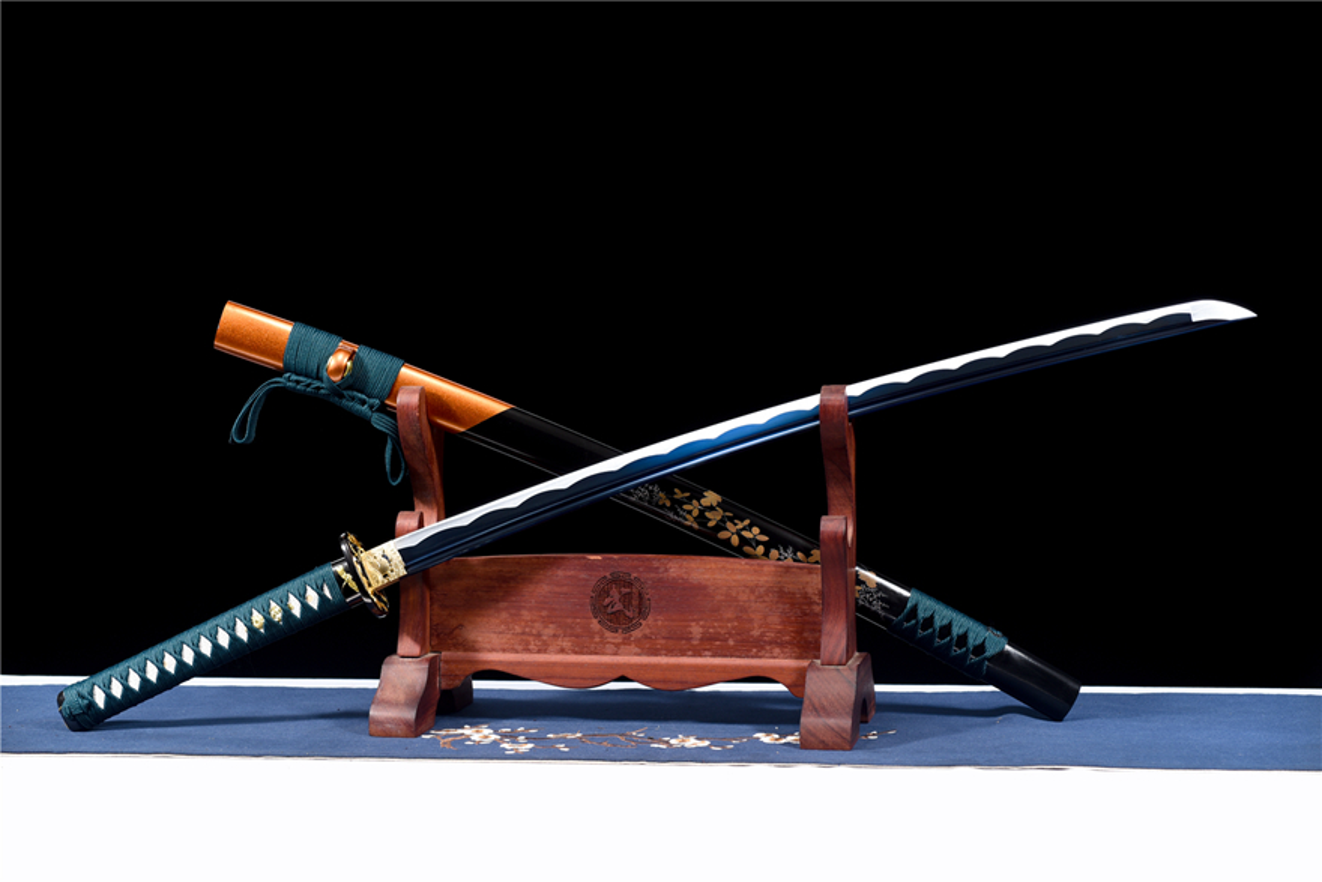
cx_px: 661
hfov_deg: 33.4
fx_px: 2204
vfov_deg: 22.6
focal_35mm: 60
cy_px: 441
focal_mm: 60
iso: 100
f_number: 6.3
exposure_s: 1/125
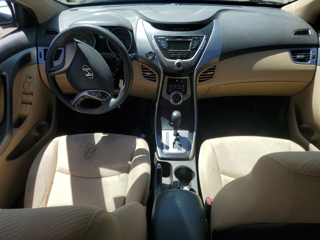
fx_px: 240
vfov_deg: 53.1
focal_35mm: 26
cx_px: 160
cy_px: 120
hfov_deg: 67.3
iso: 50
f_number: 1.5
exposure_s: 1/1250
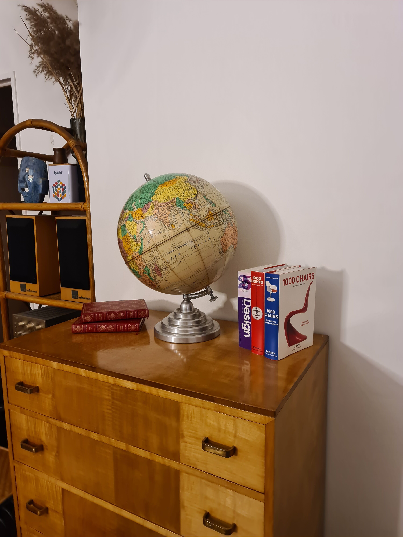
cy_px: 268
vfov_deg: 69.4
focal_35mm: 25
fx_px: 388
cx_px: 202
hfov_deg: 54.9
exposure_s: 1/50
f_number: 1.8
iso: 320
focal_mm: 7
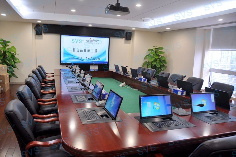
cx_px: 117
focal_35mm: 28
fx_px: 183
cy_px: 79
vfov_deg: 46.3
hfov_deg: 65.5
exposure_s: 1/25
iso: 250
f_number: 3.5
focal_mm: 18
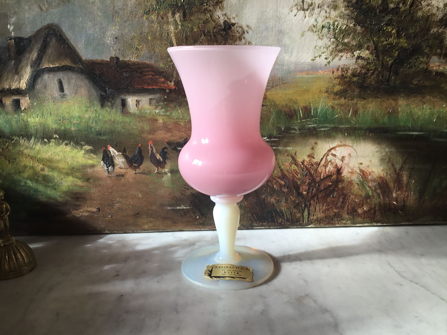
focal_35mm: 31
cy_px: 168
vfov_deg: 45.4
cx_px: 224
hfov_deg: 58.4
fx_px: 400
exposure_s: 1/50
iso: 25
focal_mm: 3.3
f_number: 2.4
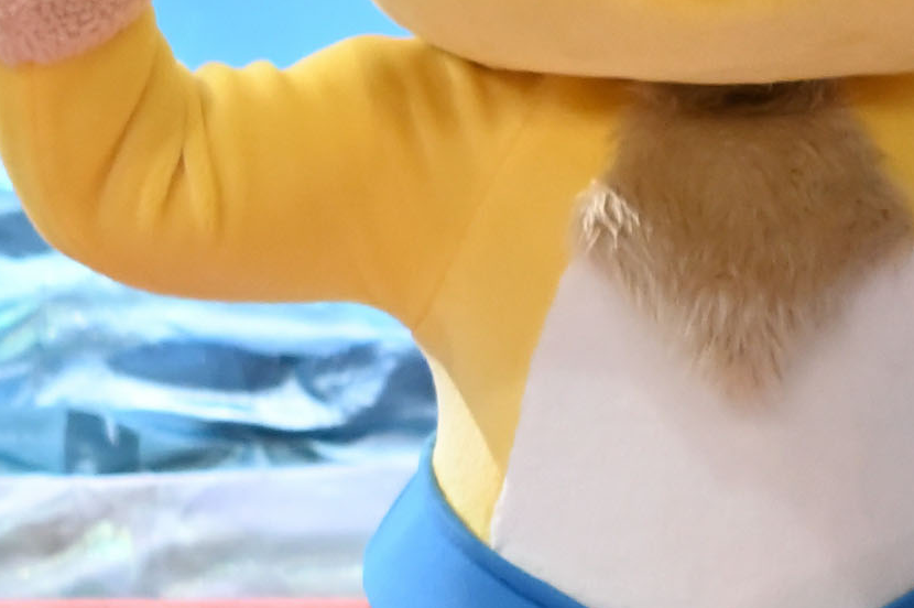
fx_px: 11086
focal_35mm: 437
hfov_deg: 4.6
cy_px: 416
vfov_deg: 3.1
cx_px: 2304
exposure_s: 1/125
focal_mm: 60
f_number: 5
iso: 1600
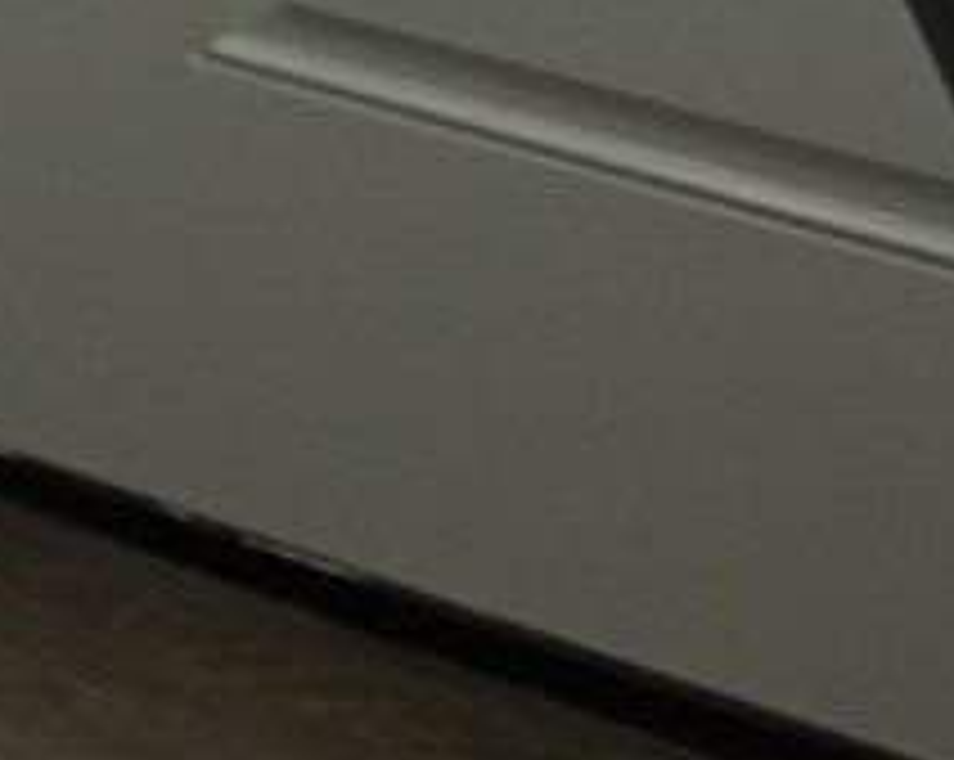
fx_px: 4138
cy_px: -1288
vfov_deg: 9.0
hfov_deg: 10.1
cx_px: -1829
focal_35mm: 147
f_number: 3.8
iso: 450
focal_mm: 13
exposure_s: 1/60
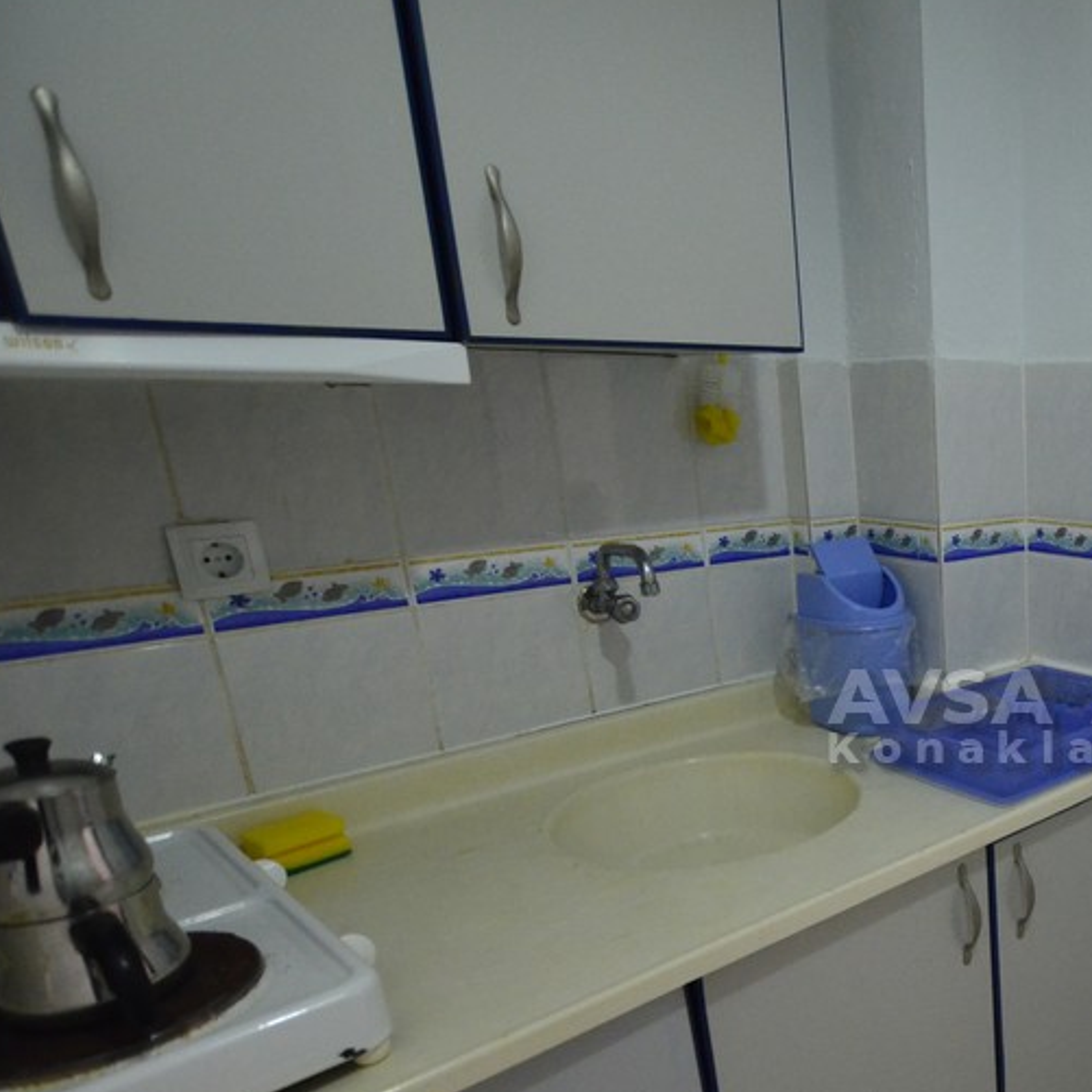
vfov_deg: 59.8
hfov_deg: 49.7
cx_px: 1090
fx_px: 928
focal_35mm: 26
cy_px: 713
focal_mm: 10
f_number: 3.5
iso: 2500
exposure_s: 1/125
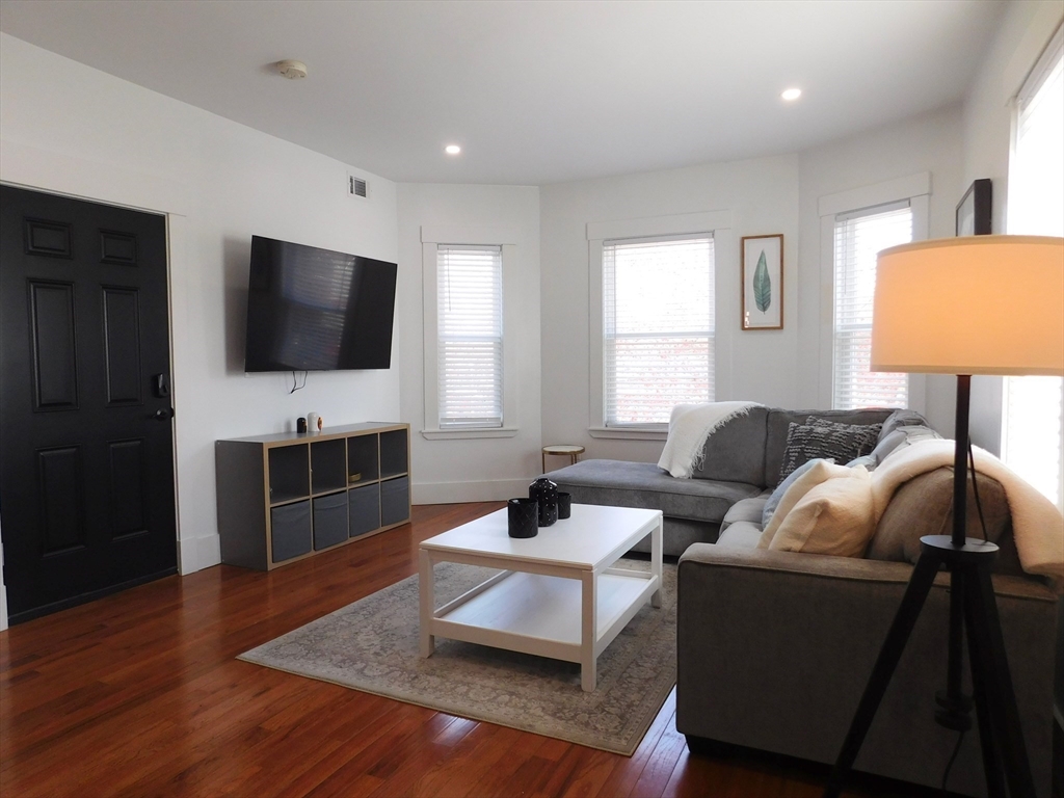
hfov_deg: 73.9
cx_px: 532
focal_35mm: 23
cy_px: 399
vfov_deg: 58.9
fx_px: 707
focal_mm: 4
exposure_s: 1/80
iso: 125
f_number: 3
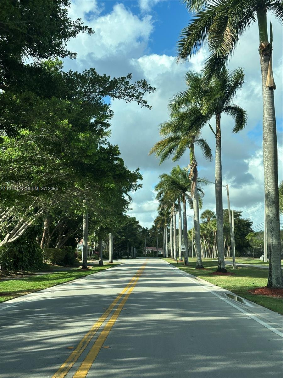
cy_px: 189
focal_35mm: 48
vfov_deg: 39.7
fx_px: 523
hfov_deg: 30.3
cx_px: 142
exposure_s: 1/1992
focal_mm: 6.86
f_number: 1.78
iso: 64
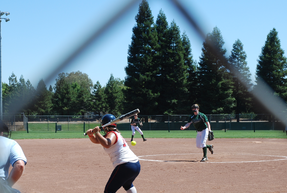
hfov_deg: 24.4
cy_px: 137
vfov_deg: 16.5
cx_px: 125
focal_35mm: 83
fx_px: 663
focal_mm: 38
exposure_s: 1/250
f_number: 8
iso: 200
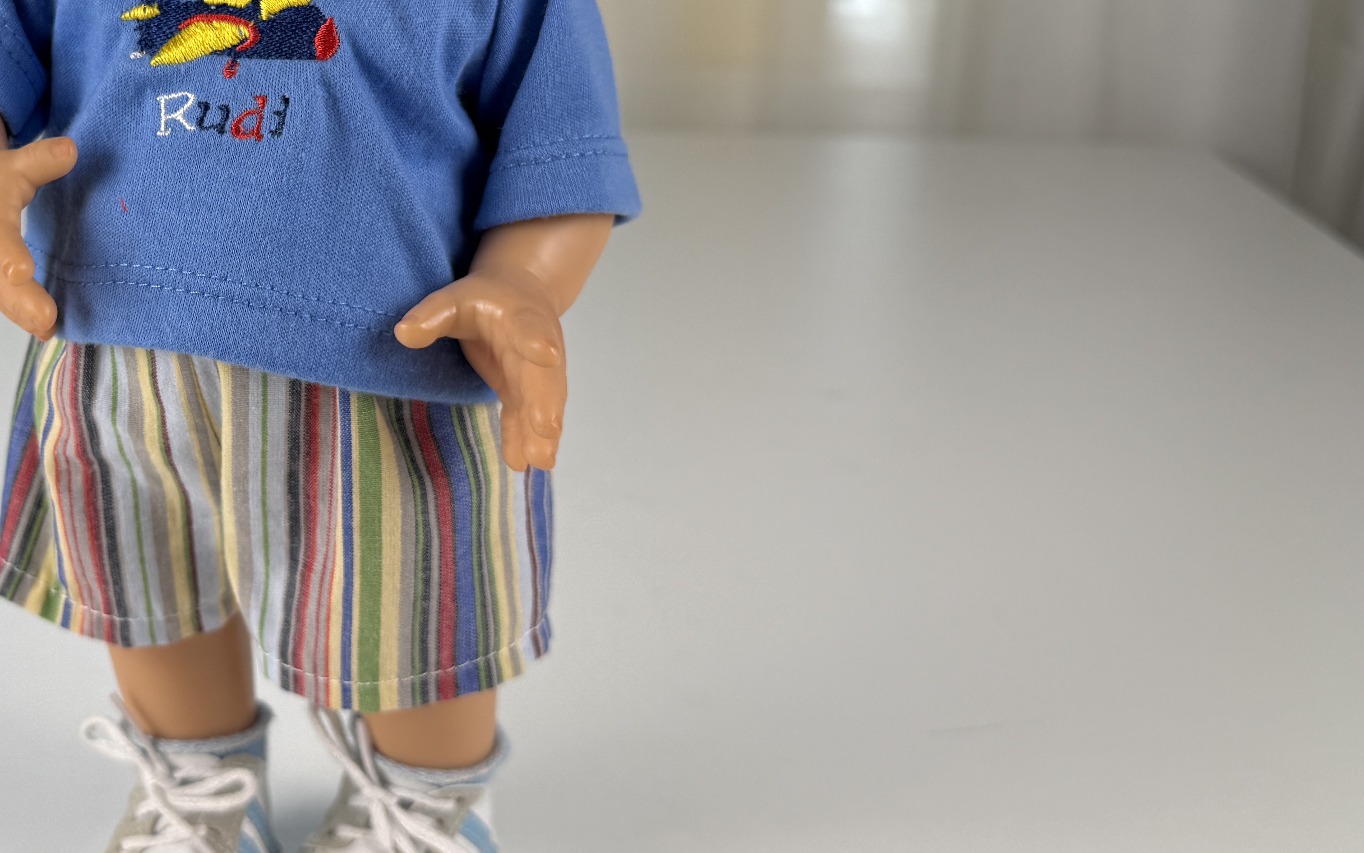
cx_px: 168
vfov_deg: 26.5
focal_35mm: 48
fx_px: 1784
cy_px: 214
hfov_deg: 39.2
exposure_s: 1/248
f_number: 1.78
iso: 64
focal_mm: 6.76
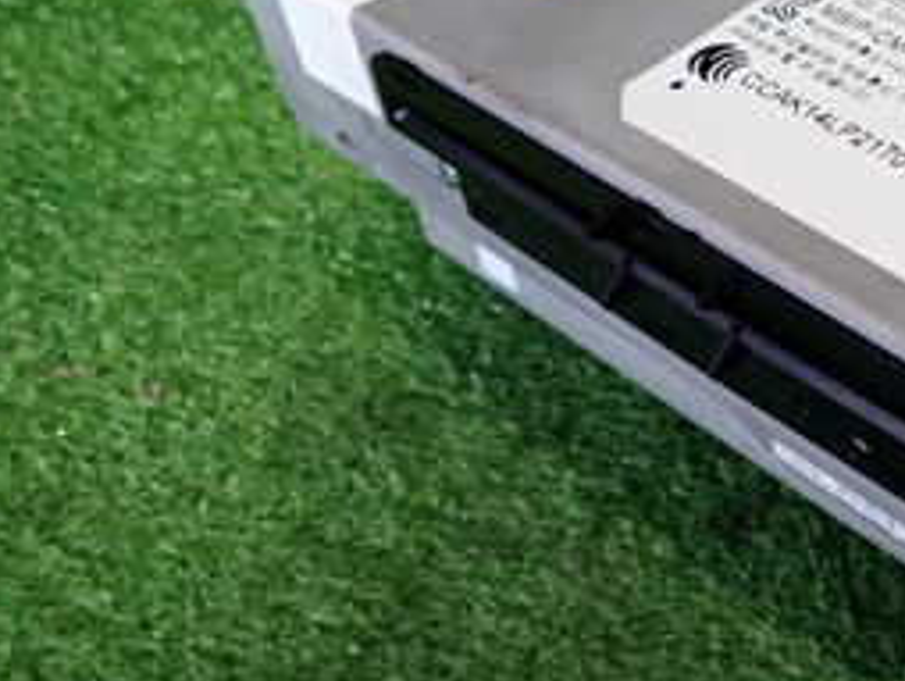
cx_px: 1023
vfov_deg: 24.6
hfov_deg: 29.2
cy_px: 182
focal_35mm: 59
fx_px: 1544
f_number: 2
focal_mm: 4.5
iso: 250
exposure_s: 1/40
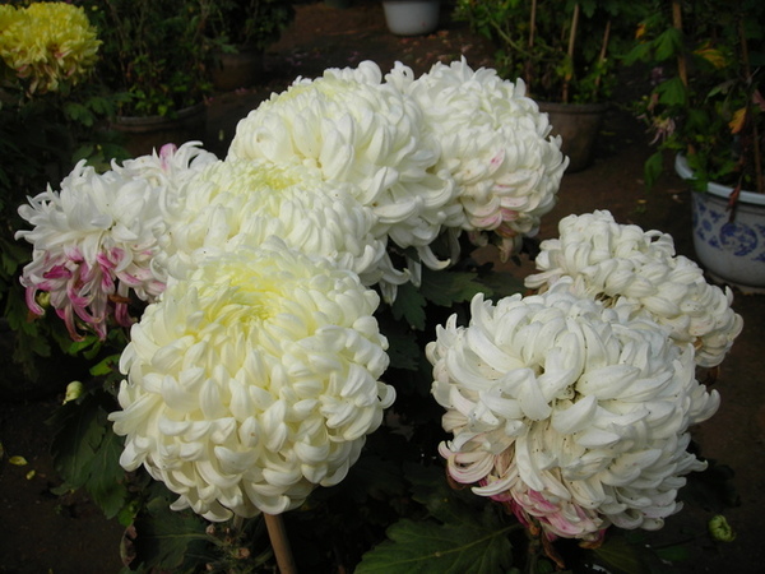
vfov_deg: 37.7
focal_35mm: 38
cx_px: 382
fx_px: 840
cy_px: 287
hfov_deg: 49.0
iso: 50
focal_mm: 6.3
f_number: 6.4
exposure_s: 1/235
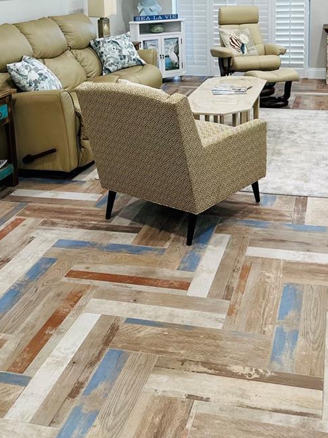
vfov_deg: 39.7
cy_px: 63
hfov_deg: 32.1
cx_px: 195
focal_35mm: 45
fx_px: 569
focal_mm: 6.86
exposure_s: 1/120
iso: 200
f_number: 1.78
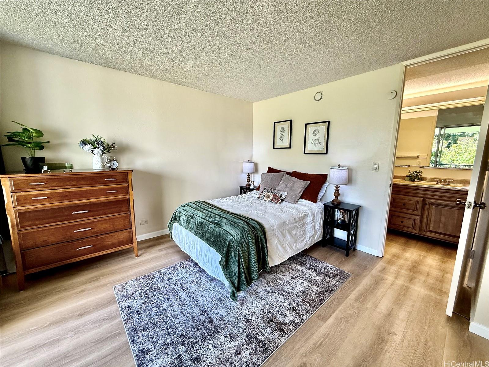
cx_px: 244
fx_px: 198
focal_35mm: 14
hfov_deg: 102.1
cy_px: 184
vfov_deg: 85.7
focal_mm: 2.22
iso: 125
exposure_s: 1/120
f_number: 2.2
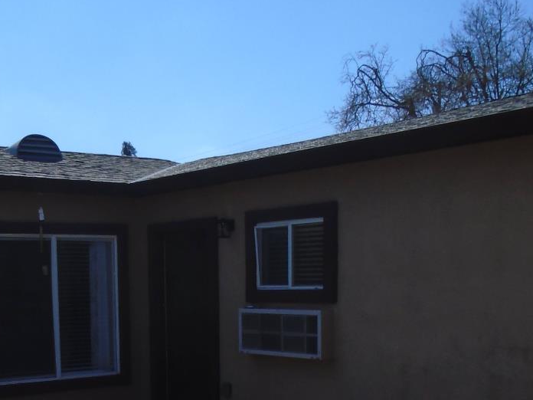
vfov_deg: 24.9
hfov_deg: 34.1
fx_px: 862
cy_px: 402
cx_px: 182
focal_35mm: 56
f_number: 3.2
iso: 100
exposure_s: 1/1500
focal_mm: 4.6
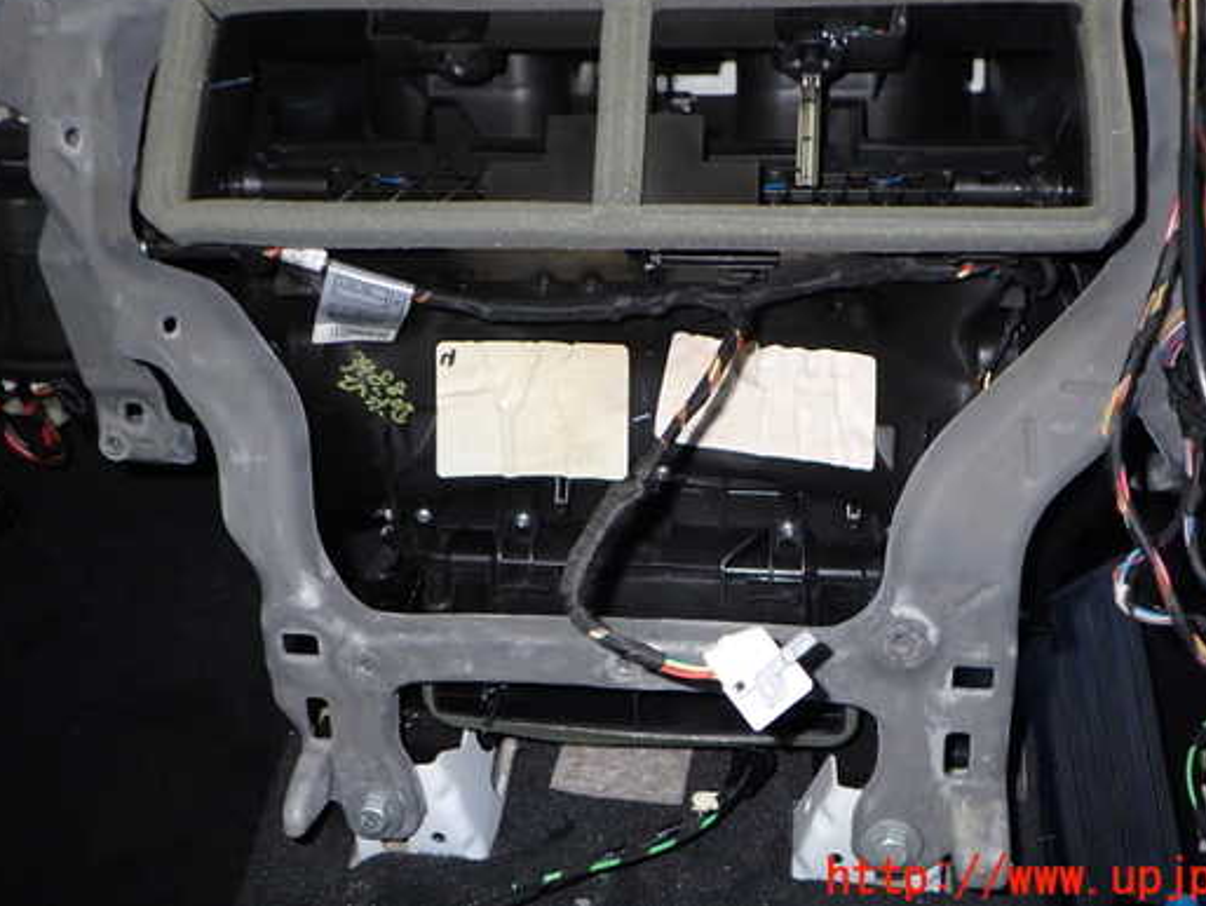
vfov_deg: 40.6
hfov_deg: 52.5
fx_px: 1220
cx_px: 652
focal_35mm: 35
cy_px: 380
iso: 200
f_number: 2.3
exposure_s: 1/30
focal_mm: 5.4
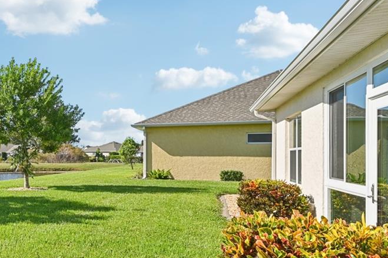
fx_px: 366
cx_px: -19
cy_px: 151
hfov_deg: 45.1
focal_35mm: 34
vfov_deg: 38.7
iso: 400
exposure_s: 1/1250
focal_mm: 14
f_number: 8
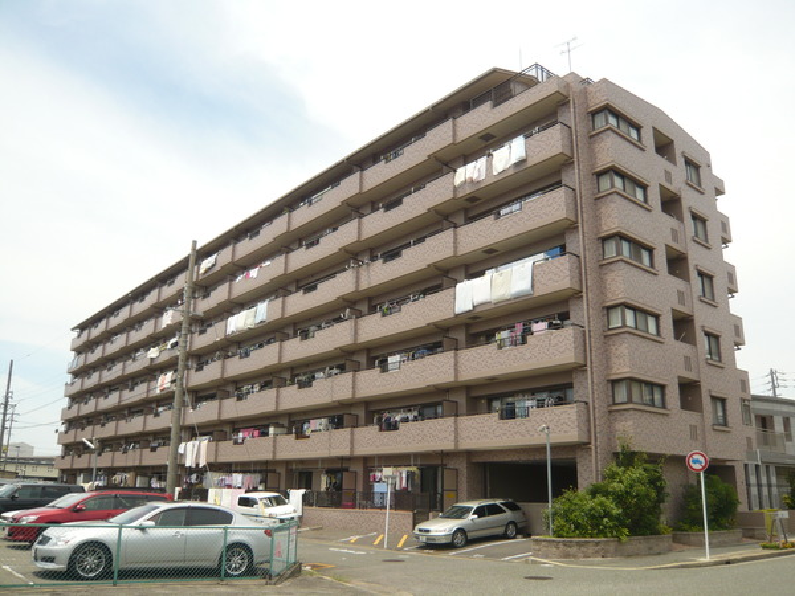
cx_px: 398
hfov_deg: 63.4
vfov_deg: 49.7
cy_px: 298
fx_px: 643
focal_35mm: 28
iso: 100
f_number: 8
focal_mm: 4.6
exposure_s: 1/160
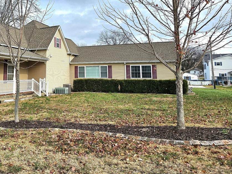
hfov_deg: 50.8
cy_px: 44
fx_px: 235
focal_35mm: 35
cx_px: 62
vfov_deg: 39.6
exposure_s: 1/1250
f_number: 1.7
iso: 20
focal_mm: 6.3
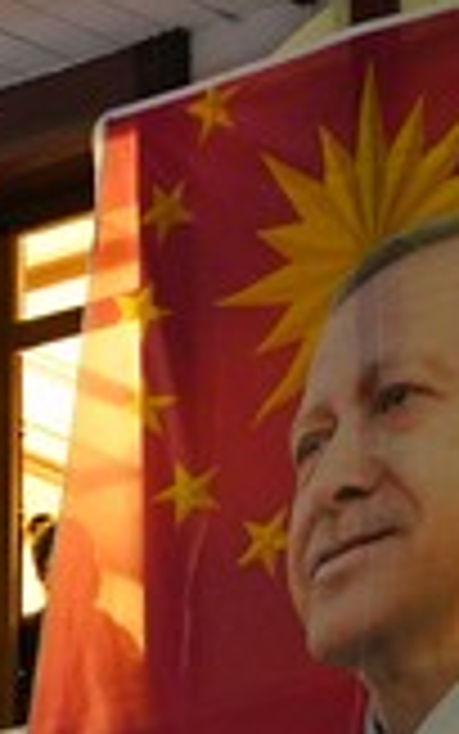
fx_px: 6459
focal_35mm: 323
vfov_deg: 6.5
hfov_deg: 4.0
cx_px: -562
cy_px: 552
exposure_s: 1/80
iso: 6400
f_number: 2.8
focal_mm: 70
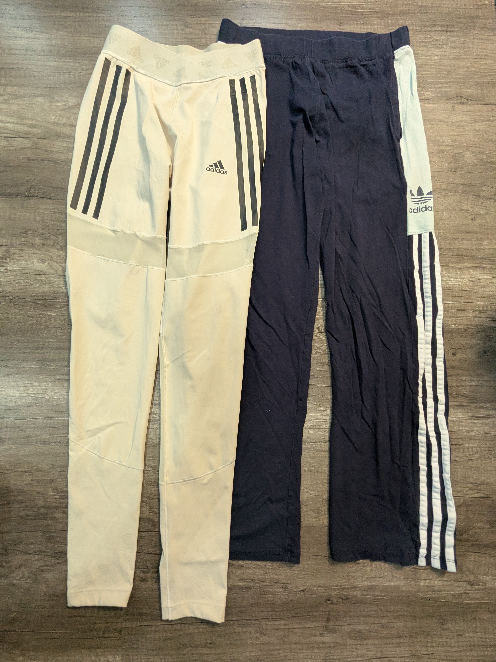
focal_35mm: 16
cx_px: 248
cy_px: 331
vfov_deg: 94.5
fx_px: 306
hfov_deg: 78.1
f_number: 2.2
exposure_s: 1/100
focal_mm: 2.35
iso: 241
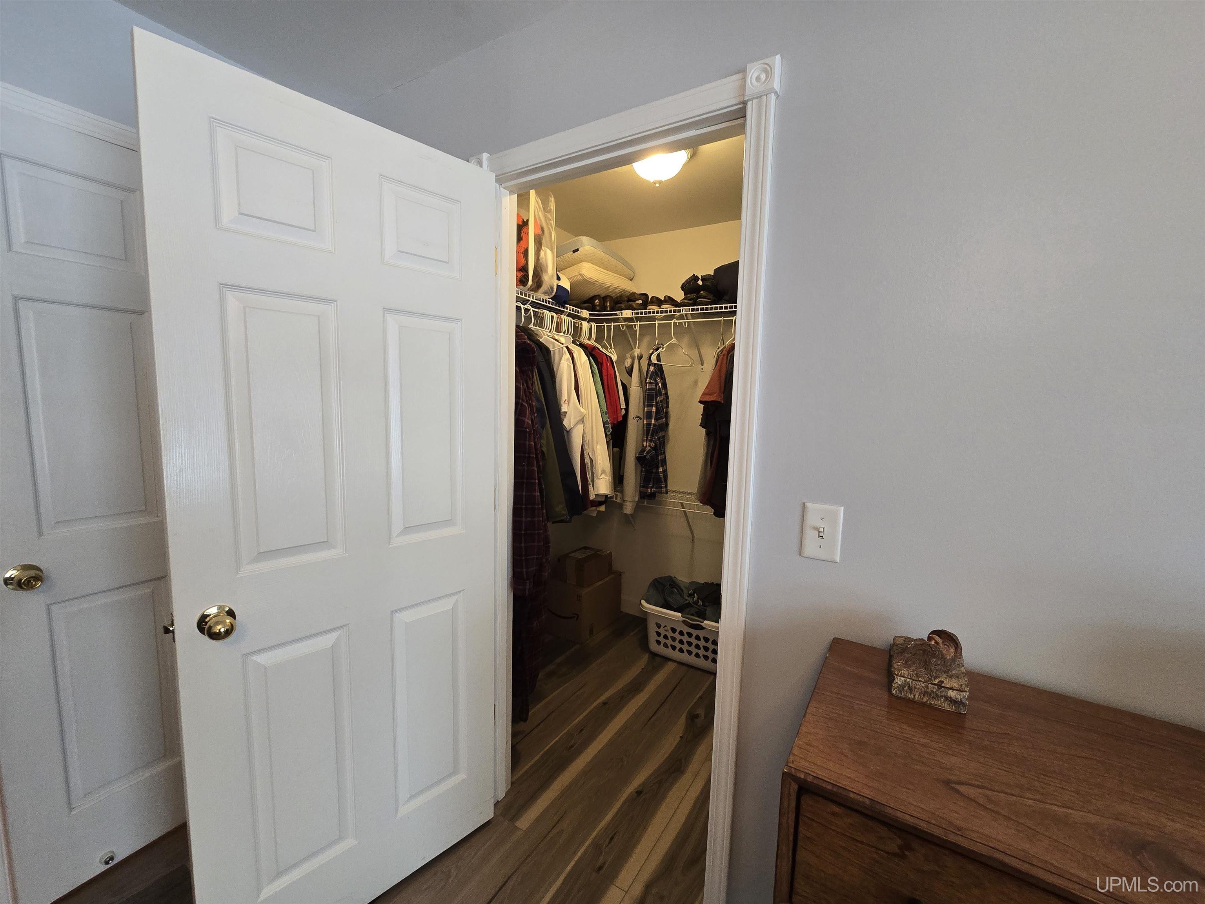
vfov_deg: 89.9
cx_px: 602
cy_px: 452
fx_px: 453
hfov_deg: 106.2
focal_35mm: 13
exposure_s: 1/60
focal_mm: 2.2
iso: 320
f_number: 2.2
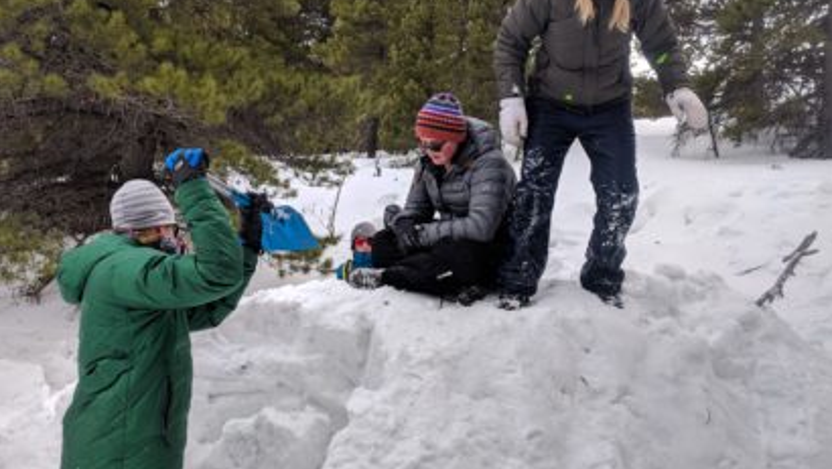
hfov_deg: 52.6
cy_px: 210
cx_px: 361
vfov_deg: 31.2
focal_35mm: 38
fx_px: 839
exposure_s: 1/1550
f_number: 2
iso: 50
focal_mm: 4.67
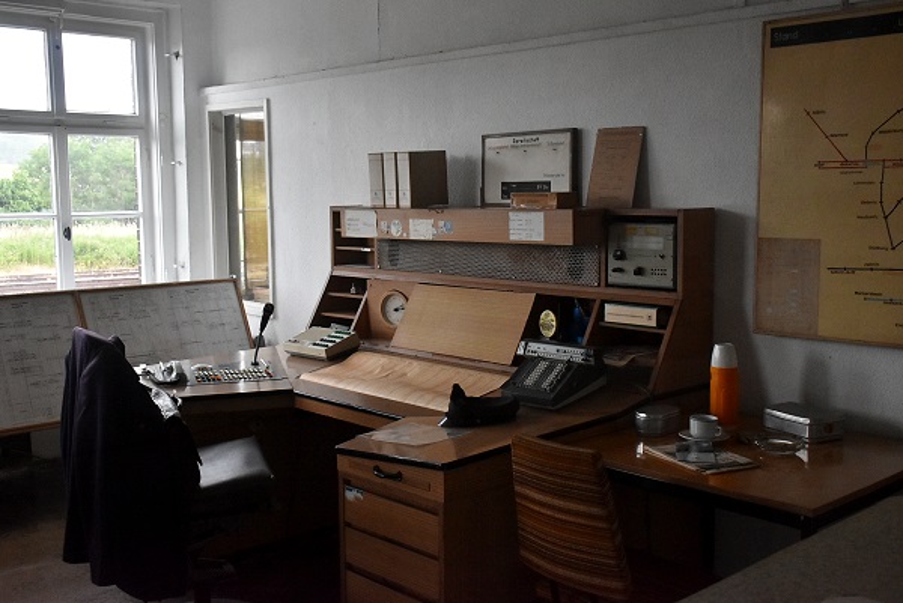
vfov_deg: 34.3
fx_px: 979
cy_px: 302
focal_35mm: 39
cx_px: 452
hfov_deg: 49.5
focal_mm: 26
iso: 1800
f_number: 7.1
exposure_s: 1/125
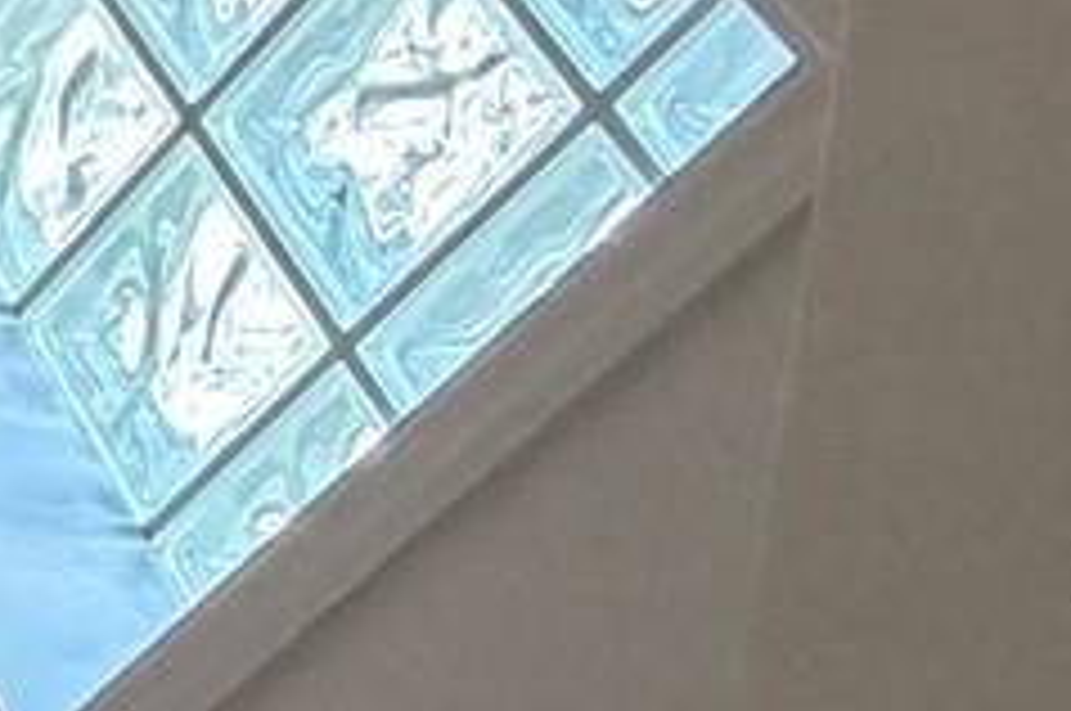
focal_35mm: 98
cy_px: 572
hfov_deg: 11.7
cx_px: -2097
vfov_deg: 13.8
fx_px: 2912
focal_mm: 2.22
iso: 160
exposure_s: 1/60
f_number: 2.2
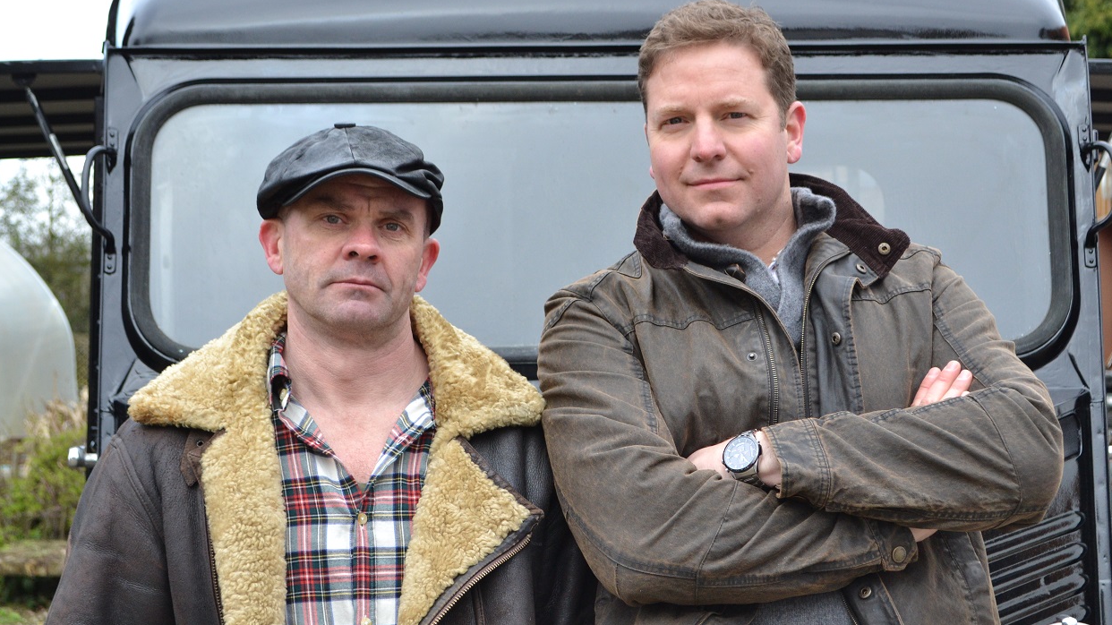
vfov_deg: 17.2
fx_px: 2064
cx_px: 596
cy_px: 332
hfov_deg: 30.1
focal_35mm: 70
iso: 800
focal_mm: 40
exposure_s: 1/640
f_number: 5.3
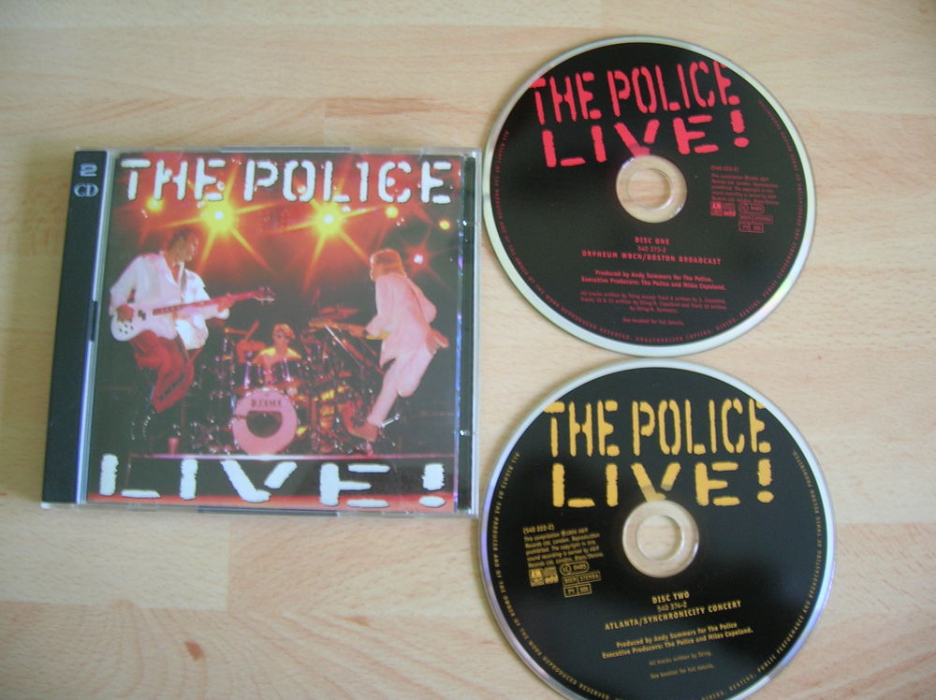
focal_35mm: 34
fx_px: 918
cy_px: 350
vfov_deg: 41.7
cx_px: 468
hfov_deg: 54.0
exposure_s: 1/3.9
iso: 65
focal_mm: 5.7
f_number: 2.9
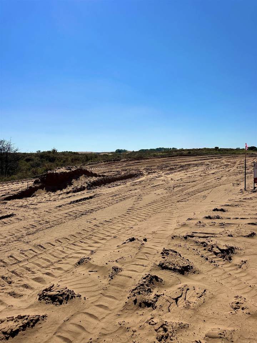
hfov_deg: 56.8
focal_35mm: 24
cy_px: 172
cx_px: 128
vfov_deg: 71.6
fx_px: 238
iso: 80
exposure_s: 1/12048
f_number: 1.78
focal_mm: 6.86
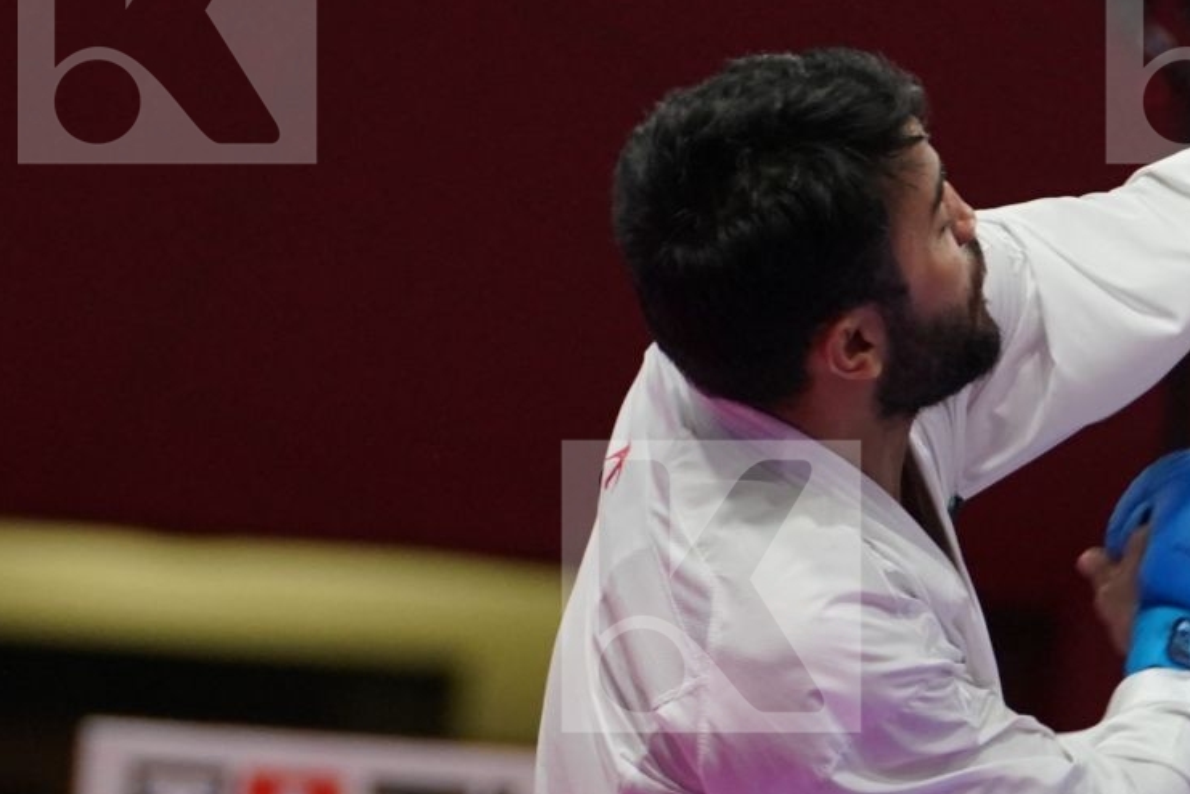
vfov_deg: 1.9
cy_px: 587
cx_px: 1256
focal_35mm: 743
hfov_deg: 2.8
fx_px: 24558
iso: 2500
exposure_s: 1/1000
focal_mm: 204
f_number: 4
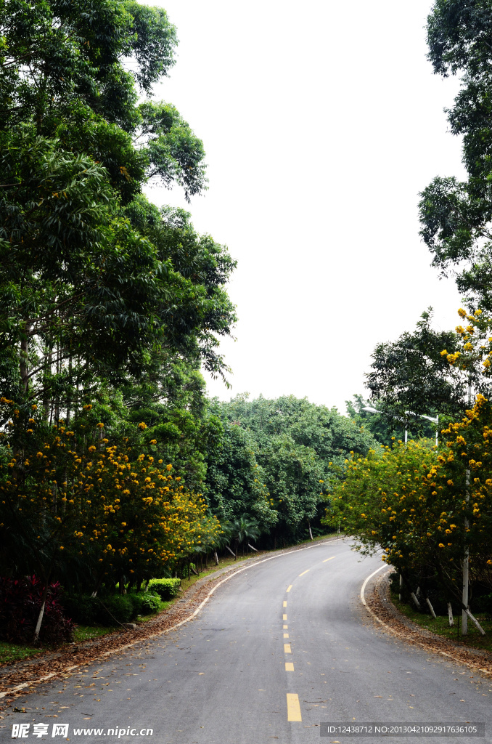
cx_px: 246
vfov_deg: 27.0
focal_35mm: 75
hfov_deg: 18.1
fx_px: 1545
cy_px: 372
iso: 200
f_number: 8
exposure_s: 1/60
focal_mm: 50
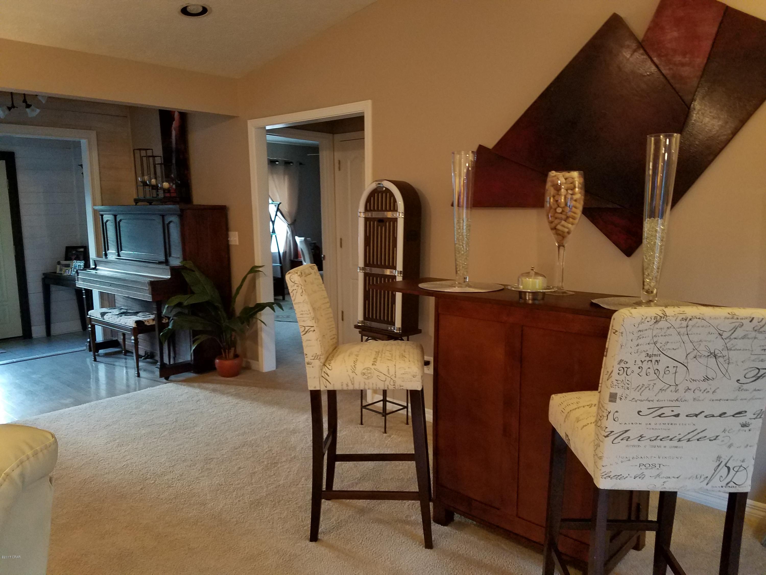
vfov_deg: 53.1
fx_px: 575
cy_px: 288
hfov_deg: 67.3
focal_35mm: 26
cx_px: 383
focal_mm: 4.2
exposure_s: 1/10
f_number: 1.7
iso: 250
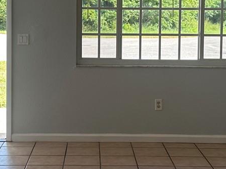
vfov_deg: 17.1
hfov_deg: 22.8
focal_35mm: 86
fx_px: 561
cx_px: 100
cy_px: 42
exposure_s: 1/381
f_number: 1.78
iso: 80
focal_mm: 6.86
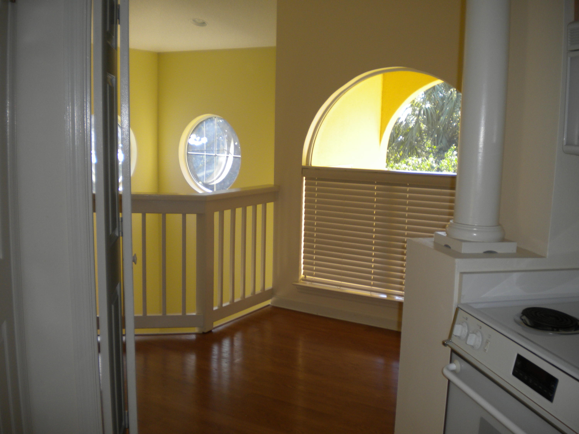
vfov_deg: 40.7
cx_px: 290
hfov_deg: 52.6
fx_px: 585
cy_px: 217
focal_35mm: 35
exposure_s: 1/66.3
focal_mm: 6.3
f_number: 3.1
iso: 80
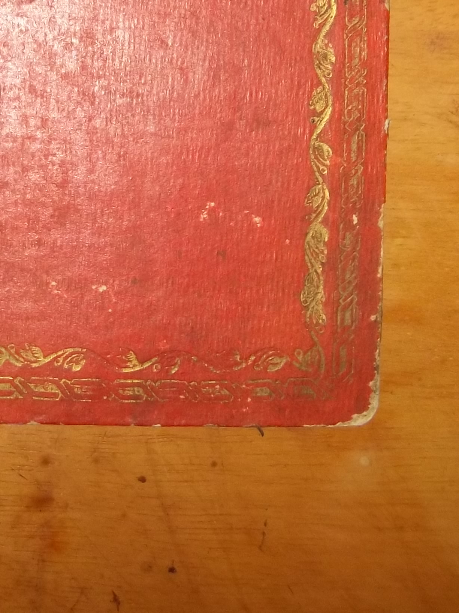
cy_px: -175
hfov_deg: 17.2
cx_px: -3
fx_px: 1485
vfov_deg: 21.2
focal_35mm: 84
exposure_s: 1/30
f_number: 2.9
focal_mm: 5.7
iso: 64
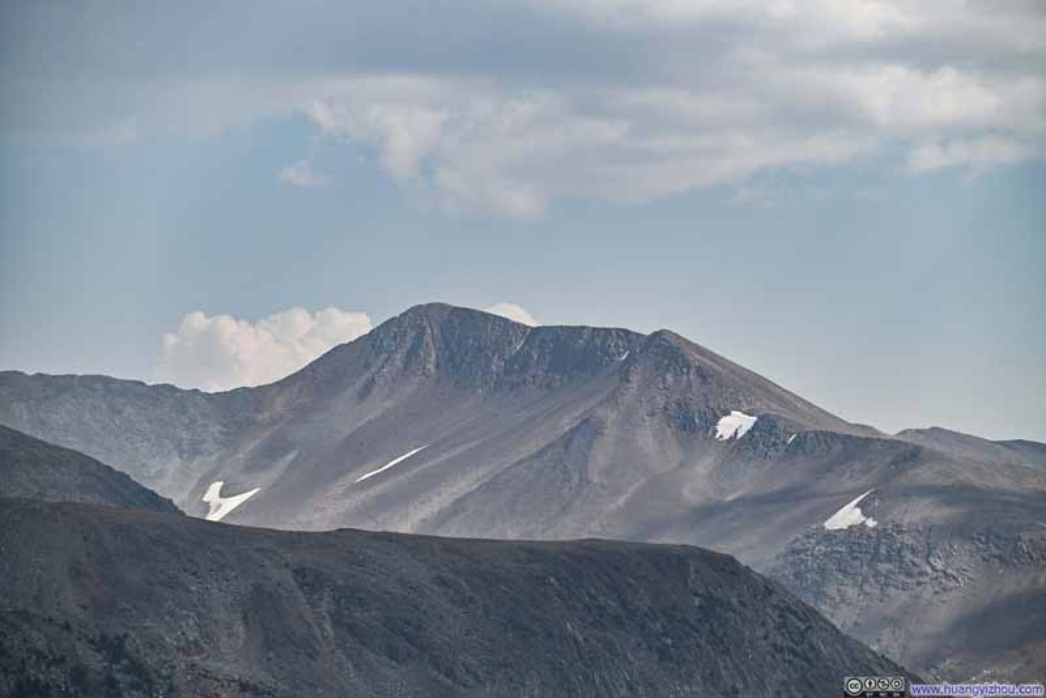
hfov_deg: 13.7
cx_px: 523
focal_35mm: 150
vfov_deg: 9.2
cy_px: 349
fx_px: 4360
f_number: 5.6
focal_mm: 150
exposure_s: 1/1600
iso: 100
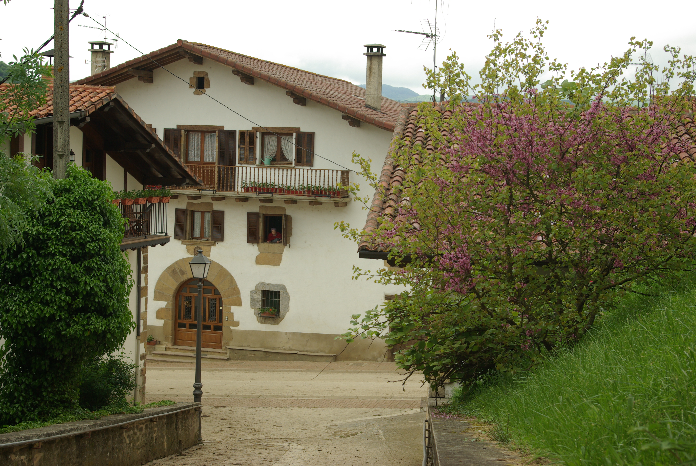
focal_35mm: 57
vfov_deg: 23.8
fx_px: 1103
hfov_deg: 35.0
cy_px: 233
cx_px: 348
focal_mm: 38
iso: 200
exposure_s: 1/250
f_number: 6.7
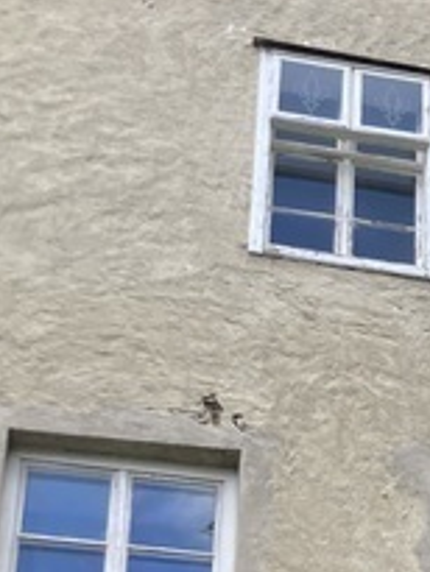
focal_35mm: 105
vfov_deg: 17.6
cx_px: 637
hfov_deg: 13.3
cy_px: 739
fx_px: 1737
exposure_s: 1/414
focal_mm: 3.99
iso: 20
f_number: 1.8
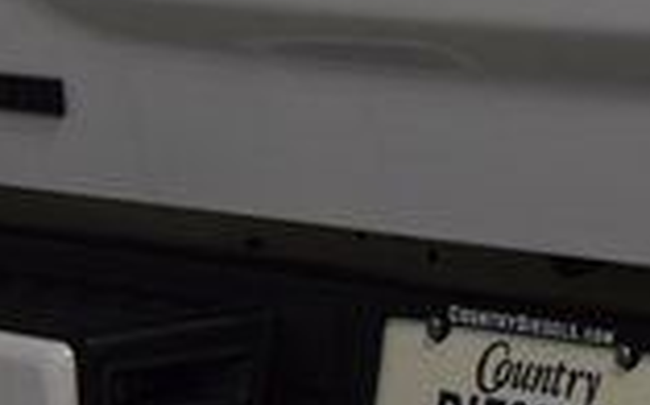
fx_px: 3542
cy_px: 196
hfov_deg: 10.2
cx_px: 948
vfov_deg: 6.6
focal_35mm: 200
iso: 1000
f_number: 8
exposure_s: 1/60
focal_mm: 32
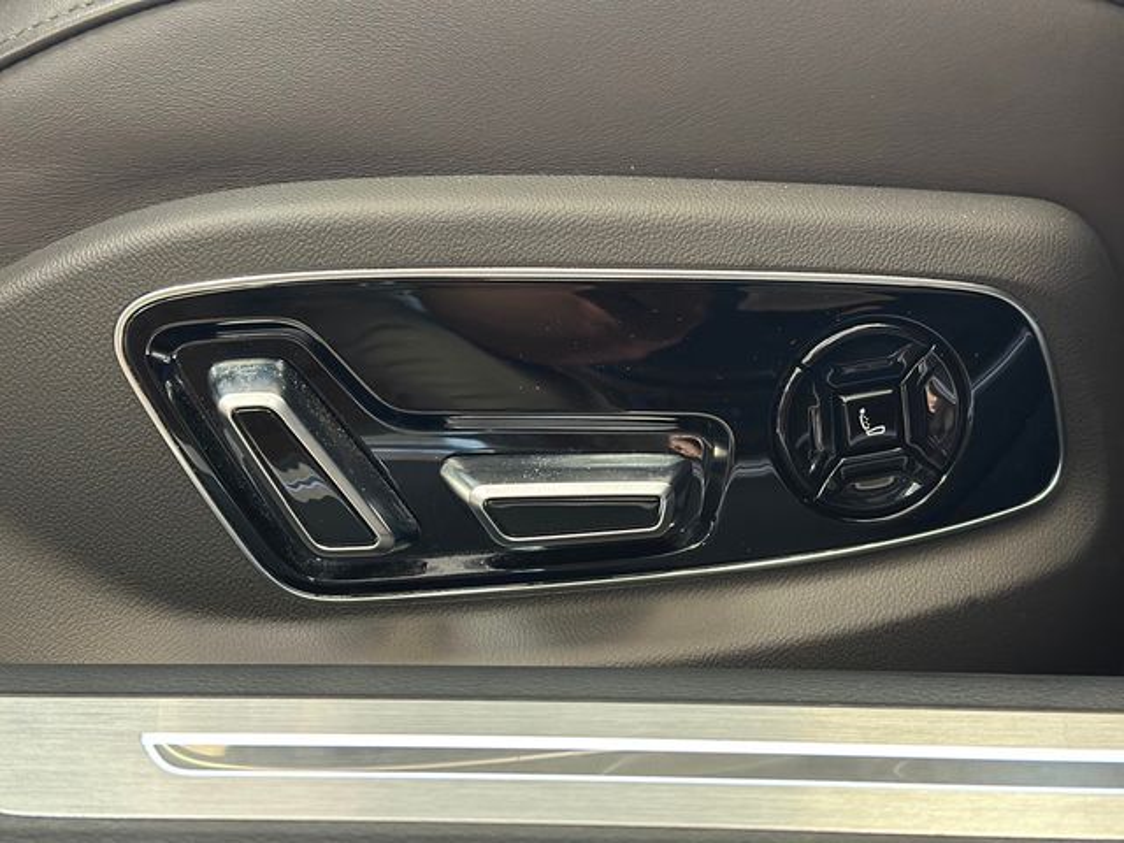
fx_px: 1559
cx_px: 562
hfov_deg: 39.7
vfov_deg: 30.3
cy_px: 422
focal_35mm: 48
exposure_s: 1/40
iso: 640
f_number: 1.78
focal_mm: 6.86
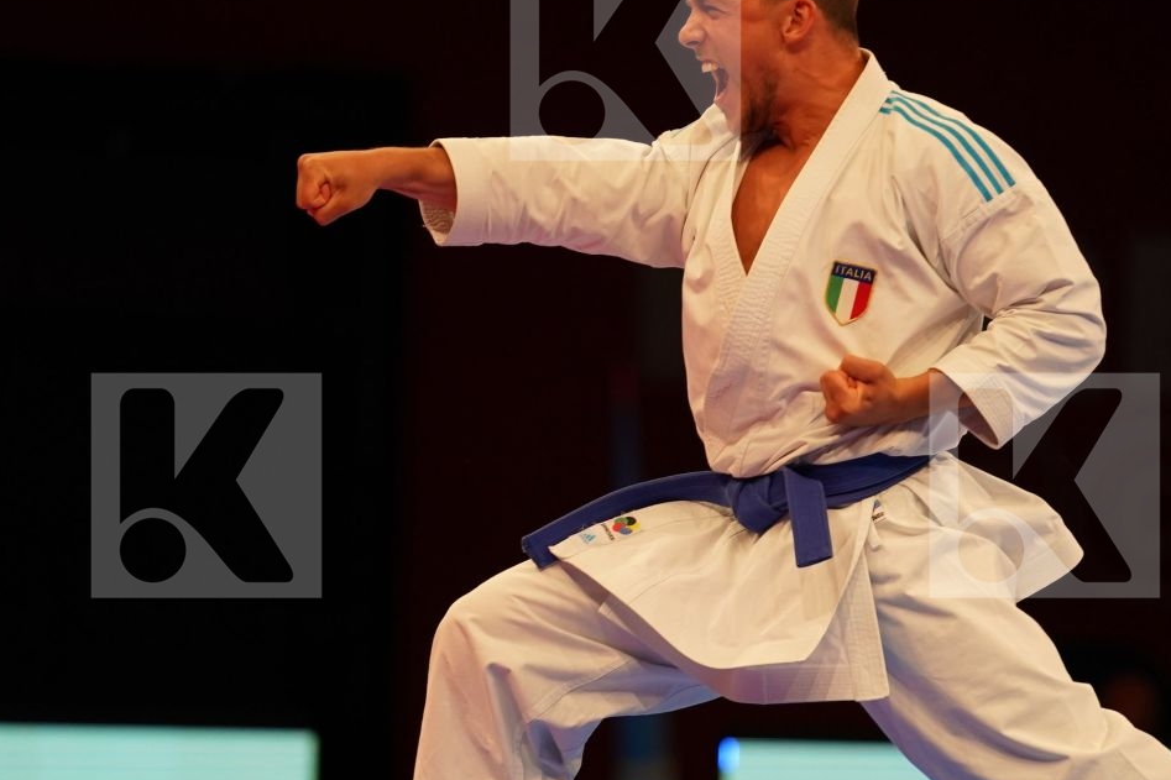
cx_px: 626
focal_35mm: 329
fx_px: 10699
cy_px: 486
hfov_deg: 6.3
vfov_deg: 4.2
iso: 1000
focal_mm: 173
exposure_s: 1/500
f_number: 2.8
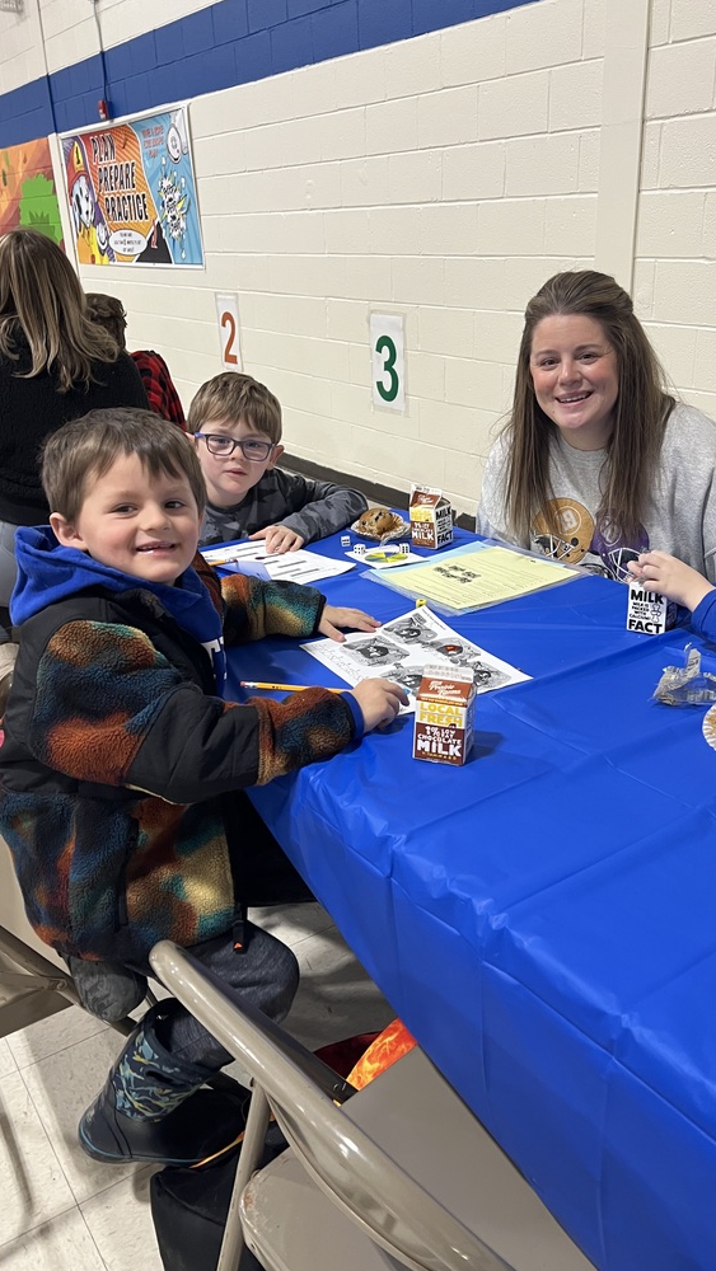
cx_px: 451
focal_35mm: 29
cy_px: 632
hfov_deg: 39.9
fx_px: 978
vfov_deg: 66.1
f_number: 1.5
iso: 125
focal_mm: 5.7
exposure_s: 1/60
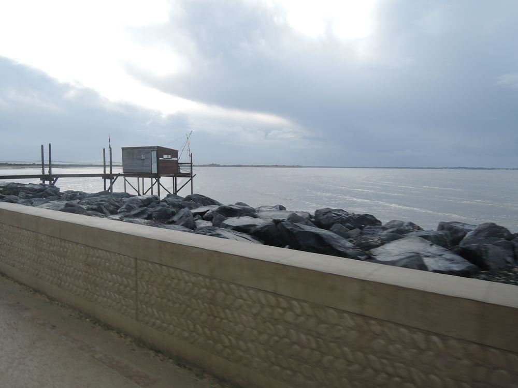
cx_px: 259
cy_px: 194
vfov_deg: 56.8
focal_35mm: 24
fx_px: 359
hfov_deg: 71.6
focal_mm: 5.1
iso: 80
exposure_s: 1/100
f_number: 2.8
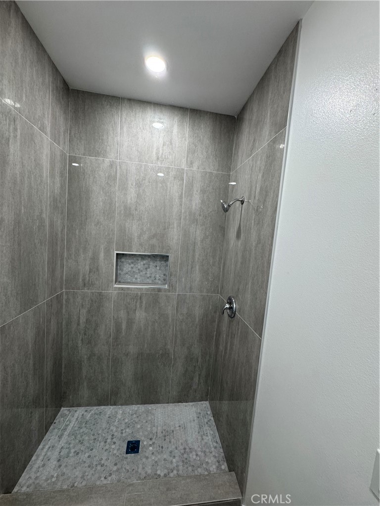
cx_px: 190
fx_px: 205
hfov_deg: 85.7
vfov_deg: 102.1
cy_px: 253
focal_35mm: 14
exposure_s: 1/120
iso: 250
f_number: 2.2
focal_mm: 2.22
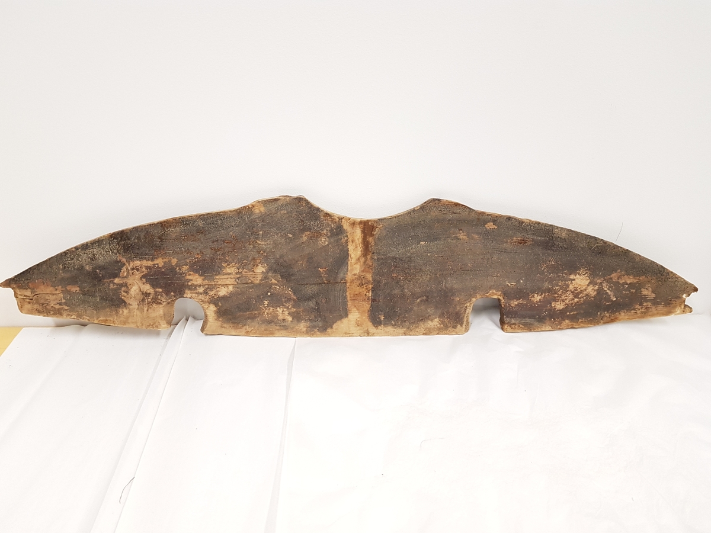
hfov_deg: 67.3
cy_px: 266
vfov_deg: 53.1
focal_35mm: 26
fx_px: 534
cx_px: 356
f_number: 1.7
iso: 160
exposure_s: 1/50
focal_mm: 4.2
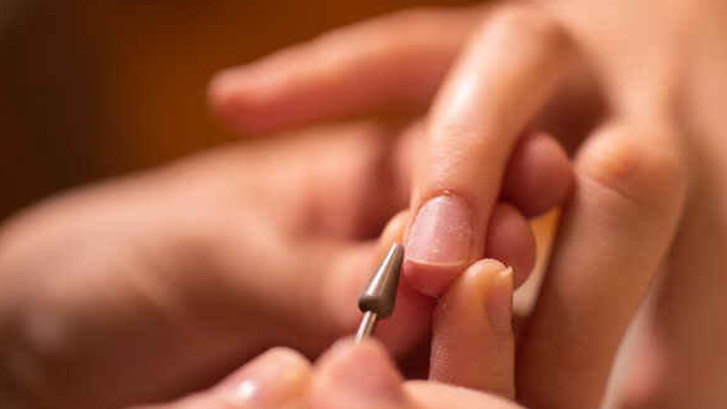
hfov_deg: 39.8
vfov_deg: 23.0
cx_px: 397
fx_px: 1002
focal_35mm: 52
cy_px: 253
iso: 500
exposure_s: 1/160
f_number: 2.2
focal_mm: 45
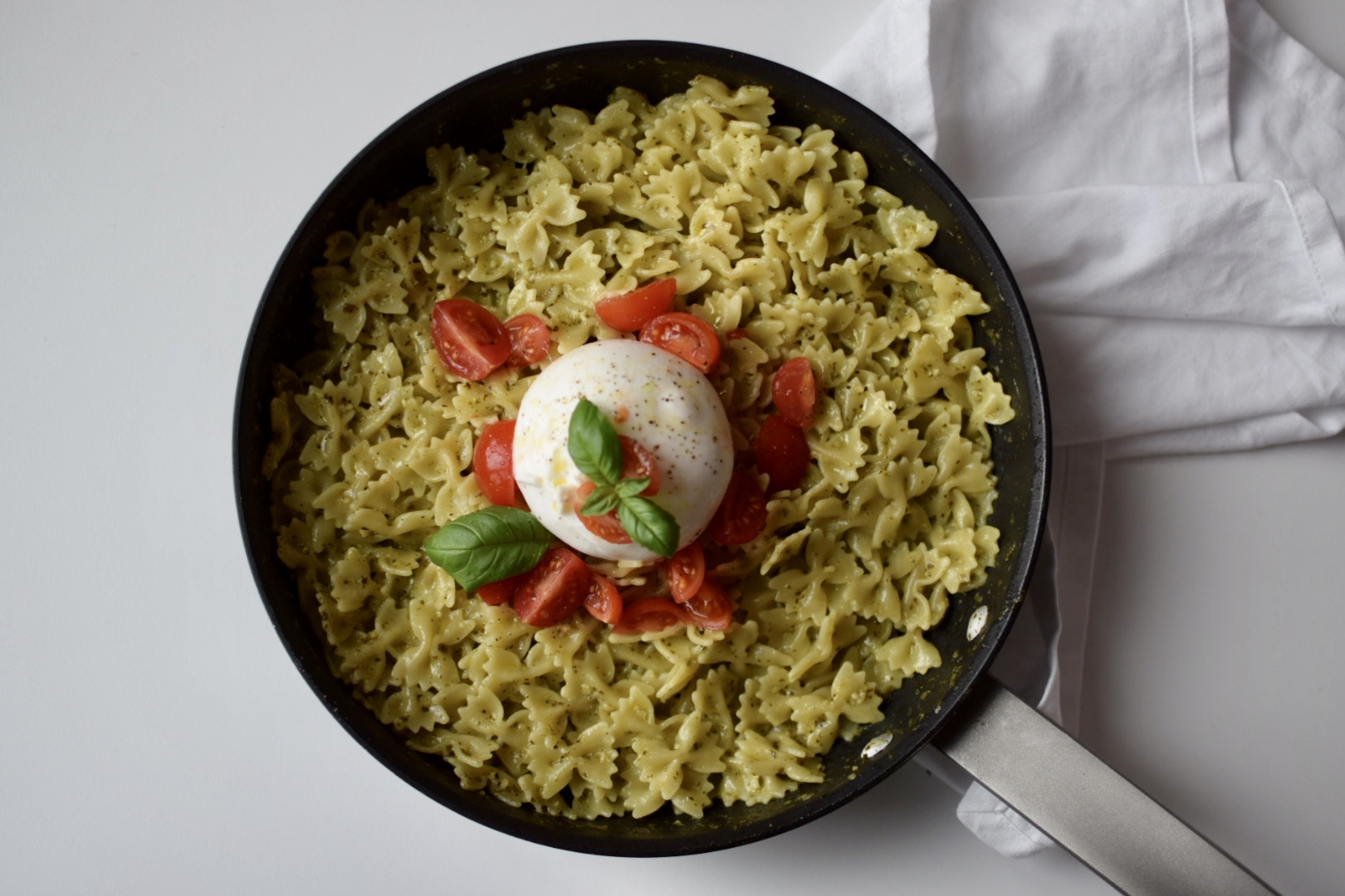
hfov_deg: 37.9
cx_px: 672
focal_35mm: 52
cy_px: 448
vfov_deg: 25.8
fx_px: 1961
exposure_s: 1/250
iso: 100
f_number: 1.8
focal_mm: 35
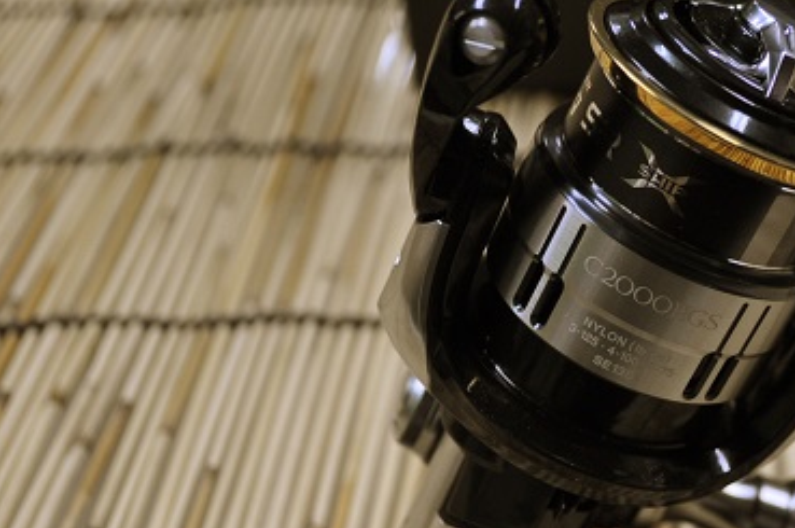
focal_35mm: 68
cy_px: 252
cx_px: 689
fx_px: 1500
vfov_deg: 20.0
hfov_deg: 28.7
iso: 560
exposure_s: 1/60
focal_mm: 26
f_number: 4.2
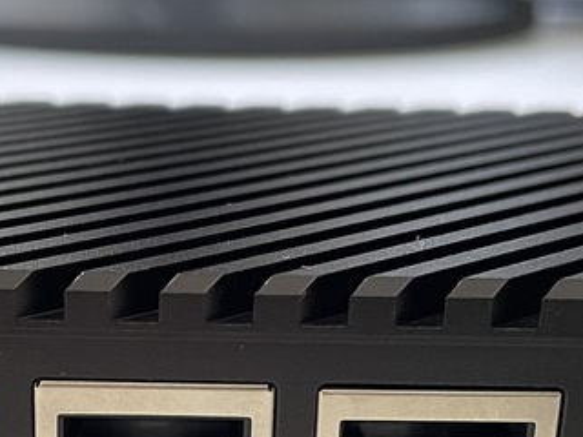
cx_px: 173
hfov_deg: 23.7
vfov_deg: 17.4
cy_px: 483
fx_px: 1381
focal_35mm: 82
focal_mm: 4.2
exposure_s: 1/52
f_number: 1.6
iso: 500
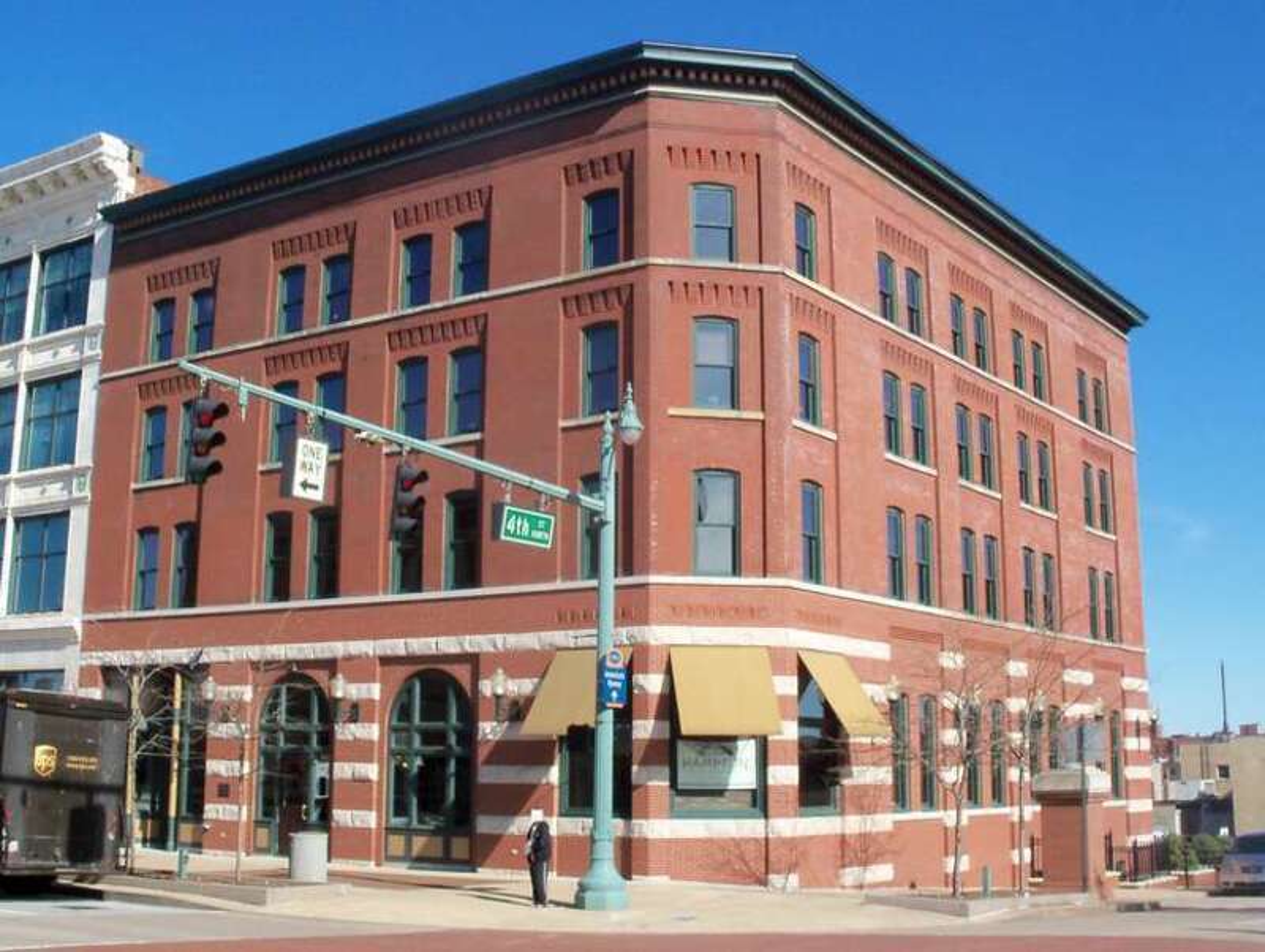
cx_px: 632
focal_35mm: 35
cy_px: 476
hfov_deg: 52.6
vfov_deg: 40.8
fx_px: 1281
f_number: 5.5
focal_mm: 6.3
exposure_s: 1/320
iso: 80
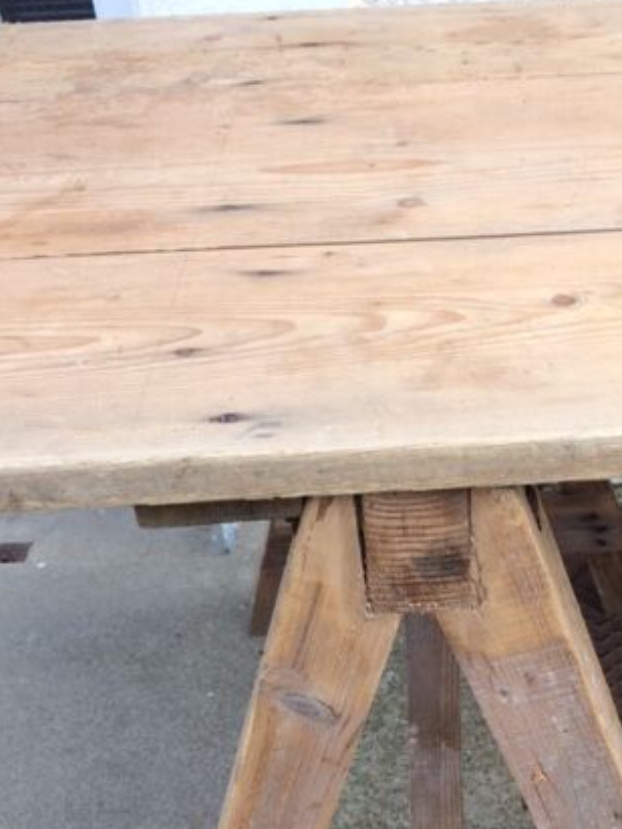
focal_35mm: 45
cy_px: 620
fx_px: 1078
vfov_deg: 40.9
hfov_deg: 31.8
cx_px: 445
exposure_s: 1/441
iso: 32
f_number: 2.2
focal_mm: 4.15
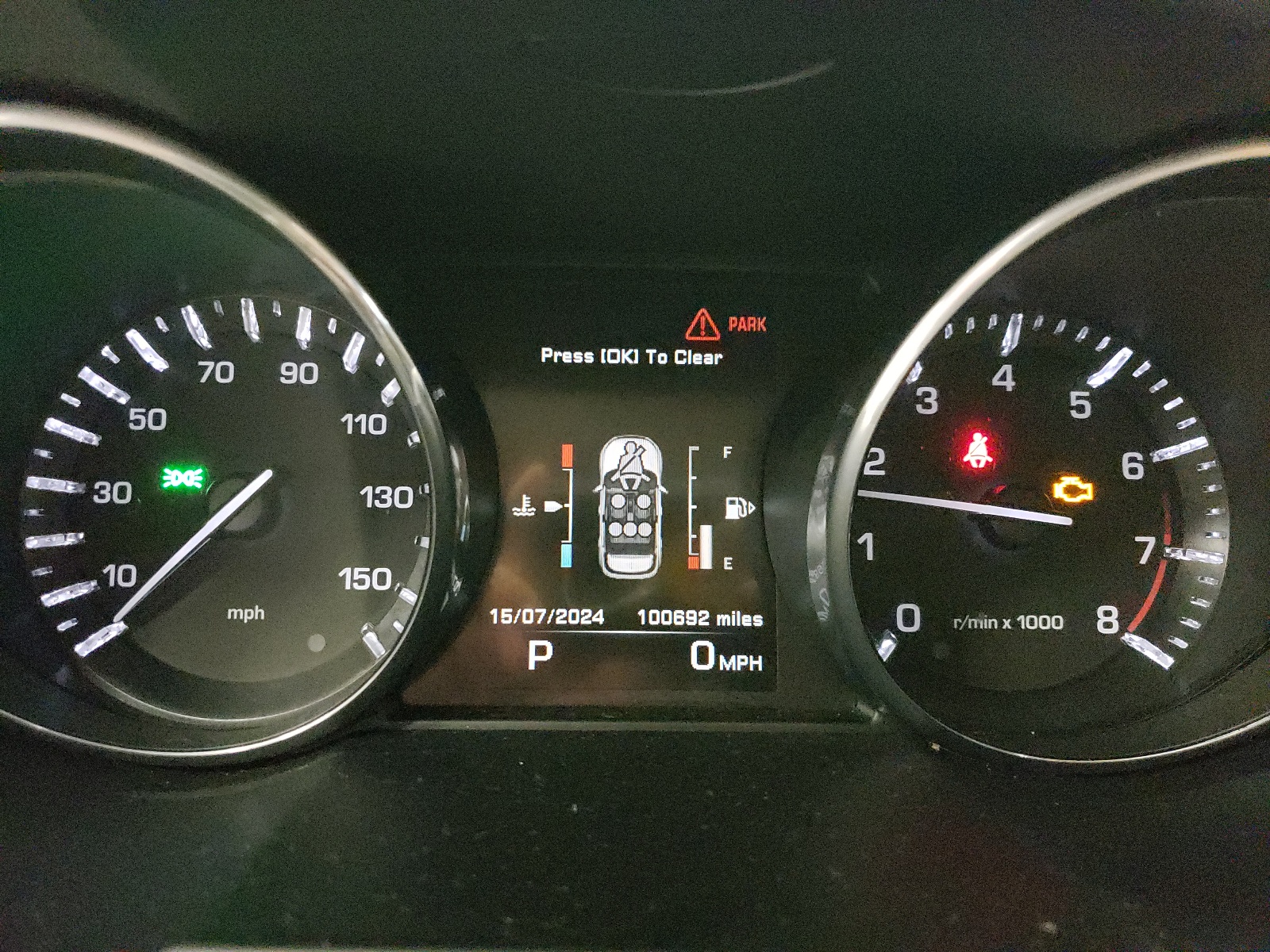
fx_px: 954
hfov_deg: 67.3
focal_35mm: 26
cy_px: 476
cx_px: 635
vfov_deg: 53.1
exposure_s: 1/24
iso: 1661
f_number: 1.5
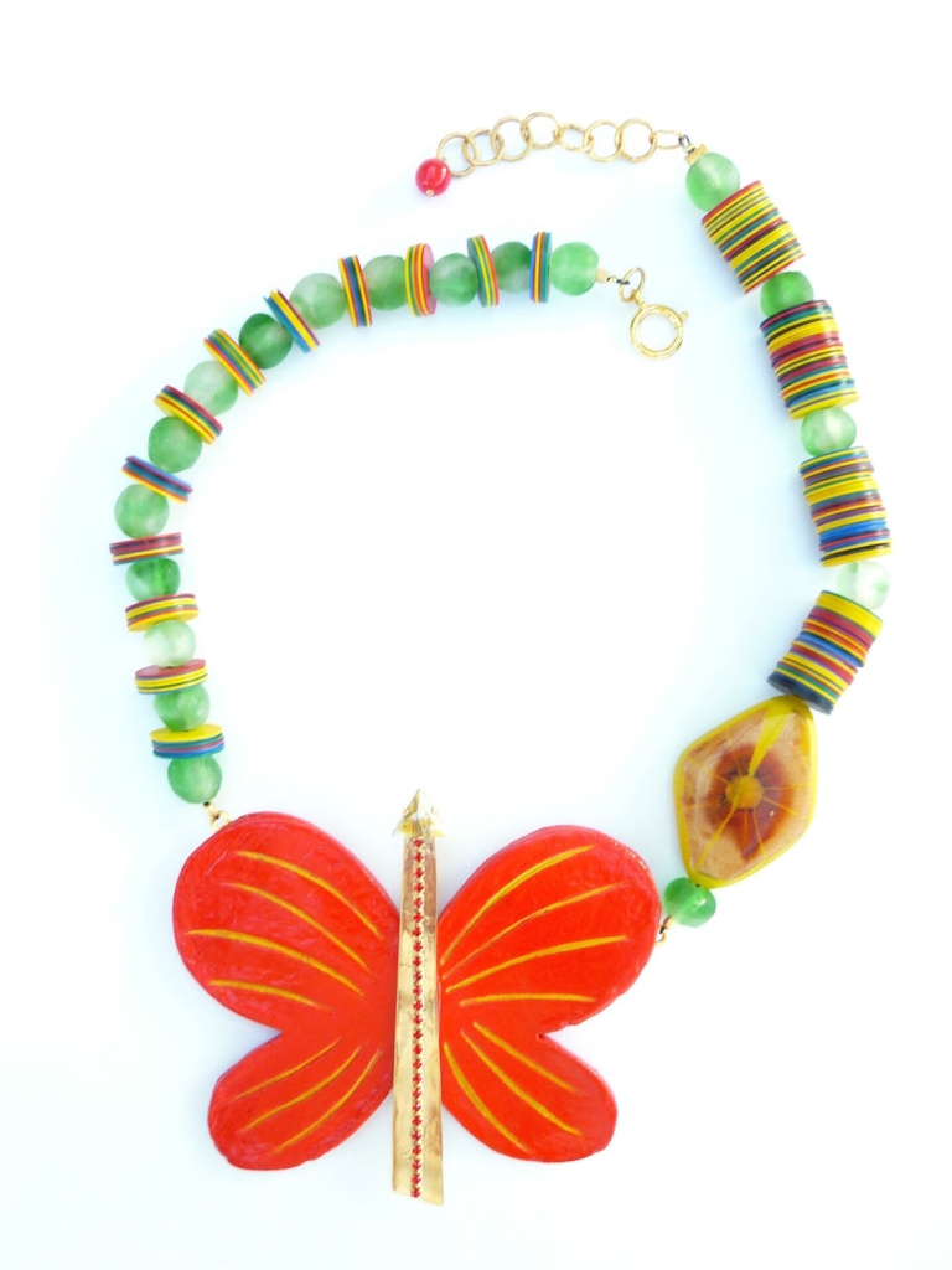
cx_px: 476
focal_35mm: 32
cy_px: 635
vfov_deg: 56.8
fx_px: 1173
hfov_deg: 44.2
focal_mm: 5.3
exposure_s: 1/30
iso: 100
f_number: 3.5
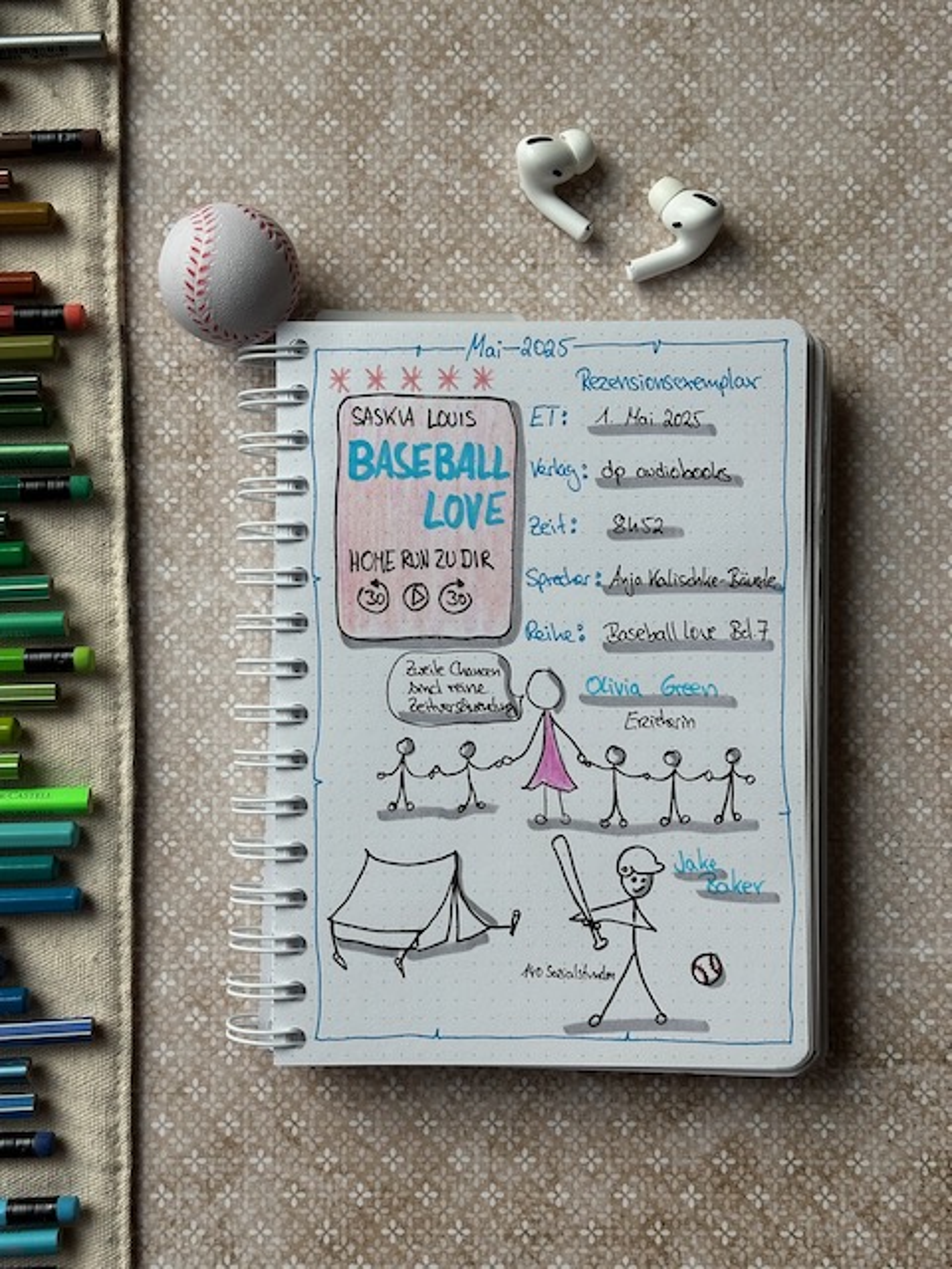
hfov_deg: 30.3
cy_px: 634
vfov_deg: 39.7
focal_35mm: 48
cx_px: 476
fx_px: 1760
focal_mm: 6.86
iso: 64
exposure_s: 1/351
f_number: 1.78
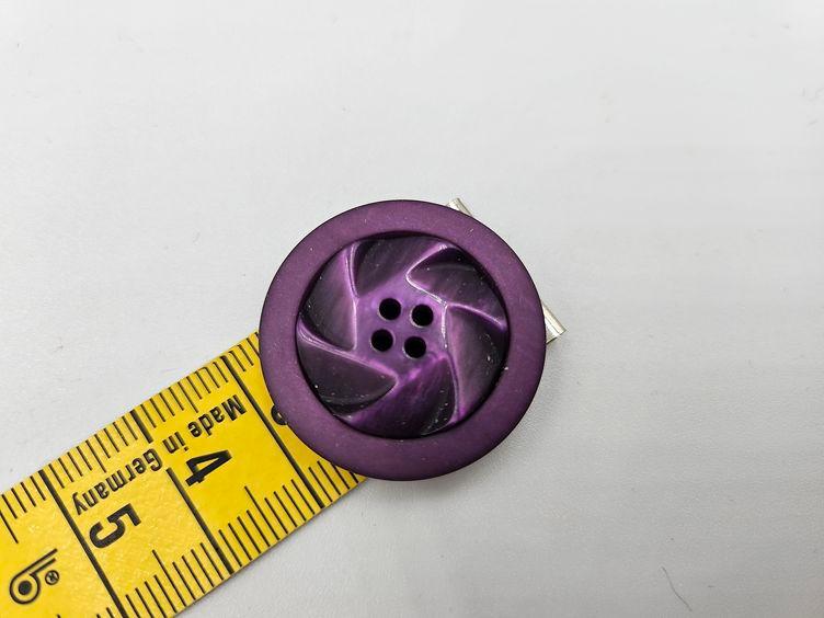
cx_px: 412
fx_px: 571
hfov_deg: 71.6
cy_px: 309
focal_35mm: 24
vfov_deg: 56.8
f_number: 1.8
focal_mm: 5
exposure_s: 1/557
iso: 50
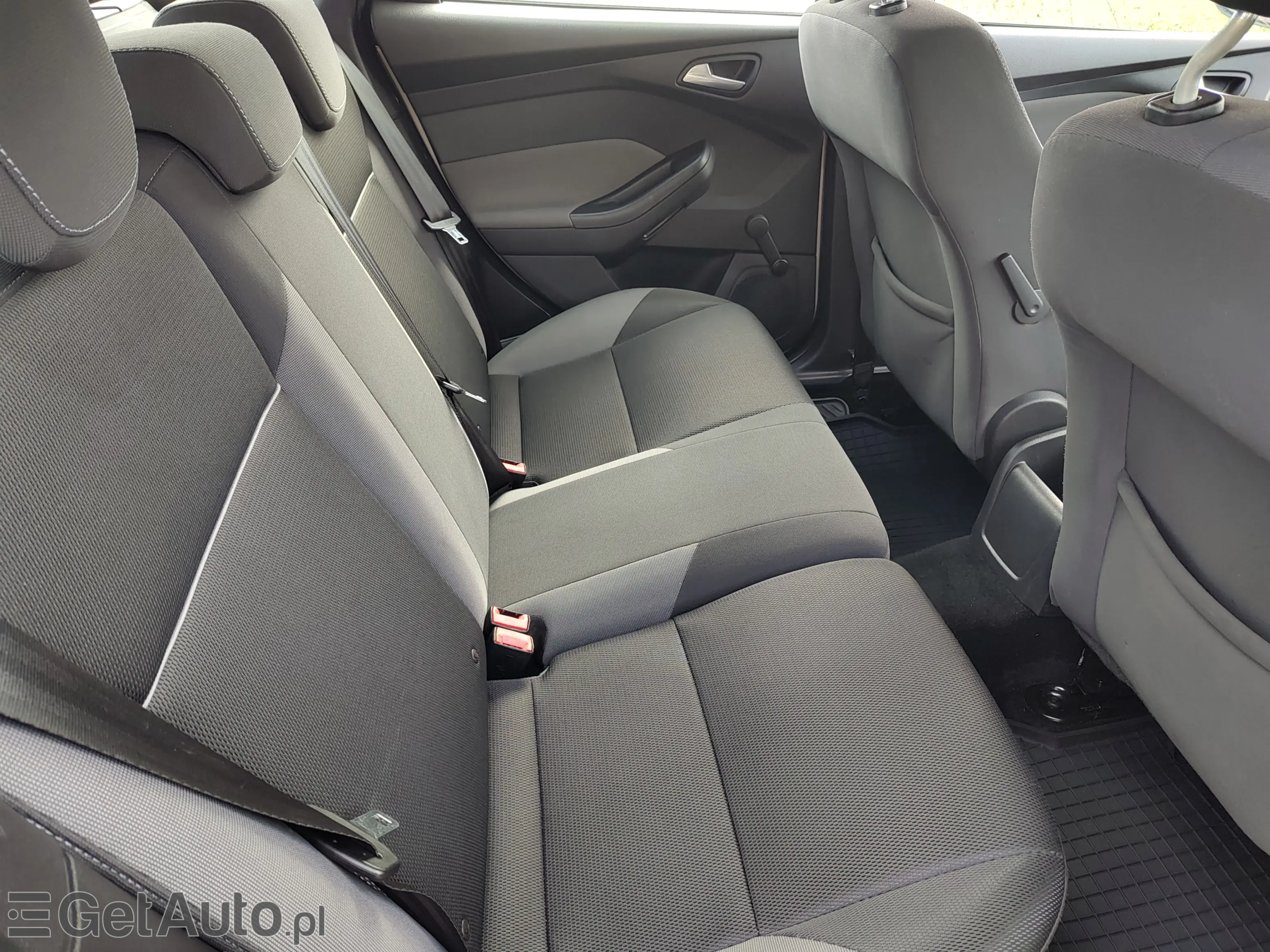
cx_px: 635
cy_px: 476
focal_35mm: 23
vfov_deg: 58.9
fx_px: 844
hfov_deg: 73.9
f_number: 1.8
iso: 137
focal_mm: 5.56
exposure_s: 1/50
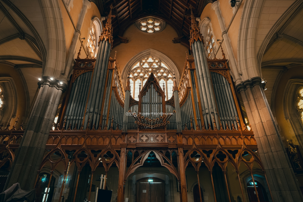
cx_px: 150
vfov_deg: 64.3
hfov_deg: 86.9
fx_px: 160
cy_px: 115
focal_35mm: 19
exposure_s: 1/6
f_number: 4
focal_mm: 22.8
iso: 800
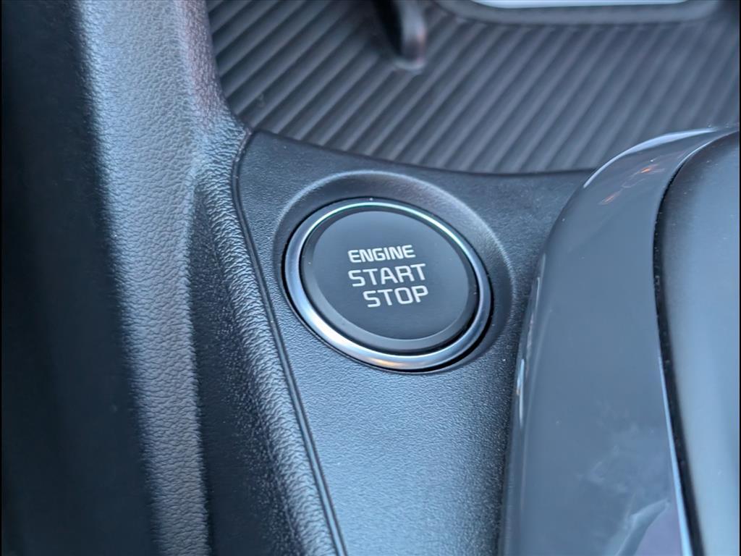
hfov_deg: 38.9
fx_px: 1049
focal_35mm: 49
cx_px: 370
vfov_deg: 29.7
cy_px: 278
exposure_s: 1/196
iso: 471
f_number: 1.68
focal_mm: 6.9
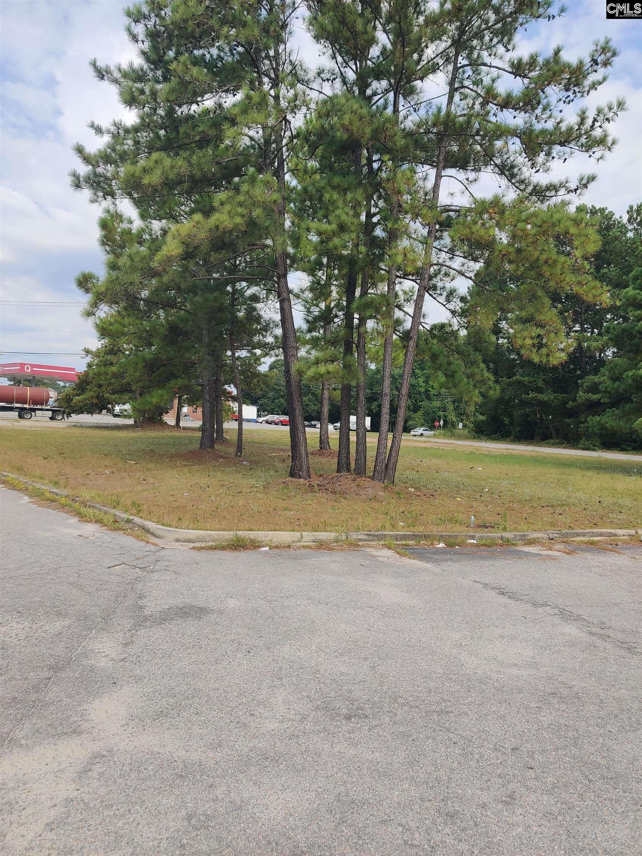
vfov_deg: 65.3
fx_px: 668
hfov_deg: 51.4
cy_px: 428
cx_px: 321
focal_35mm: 27
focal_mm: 4.75
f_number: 1.65
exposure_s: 1/1539
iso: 100
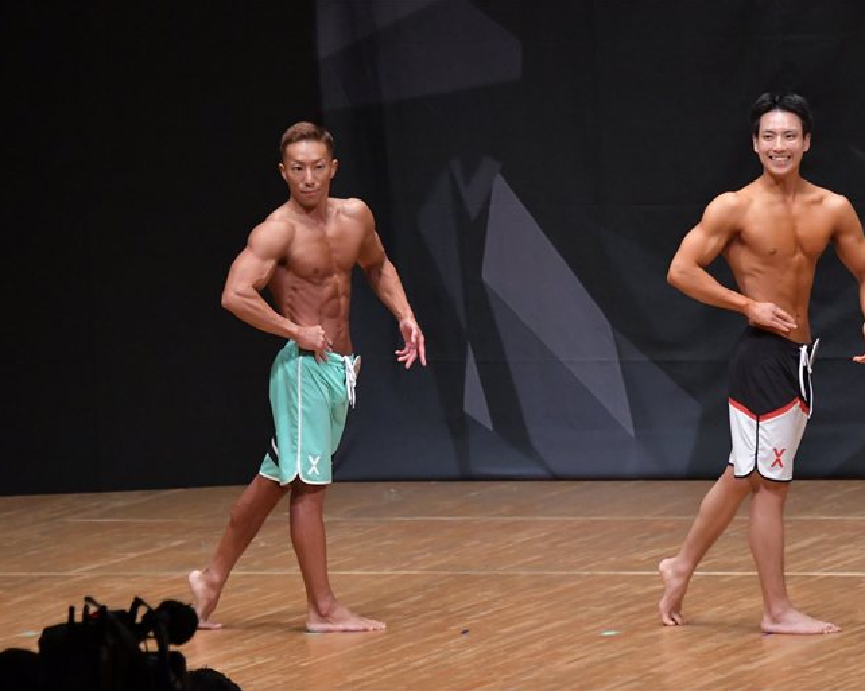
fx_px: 7395
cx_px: 463
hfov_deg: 6.7
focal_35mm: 289
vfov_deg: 5.4
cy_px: 345
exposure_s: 1/400
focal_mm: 170
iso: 6400
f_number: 5.6
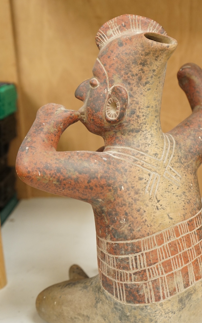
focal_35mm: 56
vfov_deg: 36.3
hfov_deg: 23.1
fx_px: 494
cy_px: 151
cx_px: 118
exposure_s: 1/100
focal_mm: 38
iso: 1600
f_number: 4
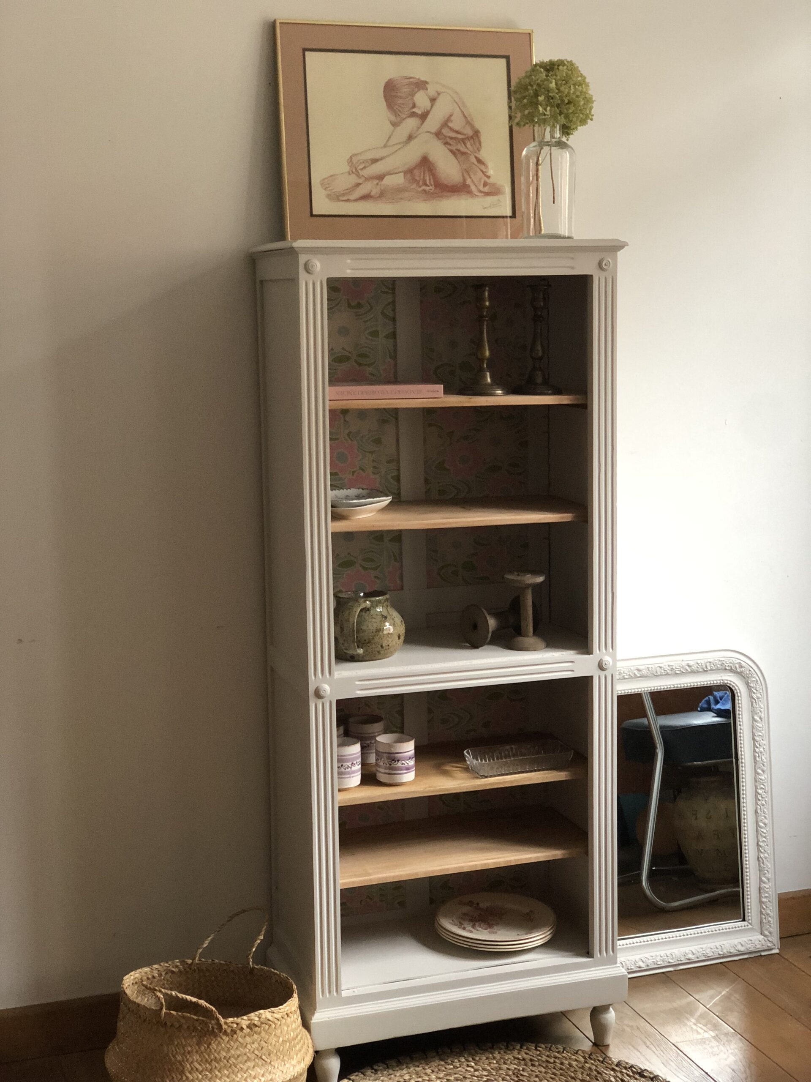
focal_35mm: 52
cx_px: 406
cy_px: 541
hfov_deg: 28.0
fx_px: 1624
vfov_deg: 36.8
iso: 160
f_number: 2.4
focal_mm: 6
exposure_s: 1/20
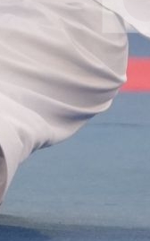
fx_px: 13383
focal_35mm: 2045
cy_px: -48
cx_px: -117
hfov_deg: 0.6
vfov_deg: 1.0
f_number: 2.8
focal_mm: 200
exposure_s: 1/1000
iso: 1600
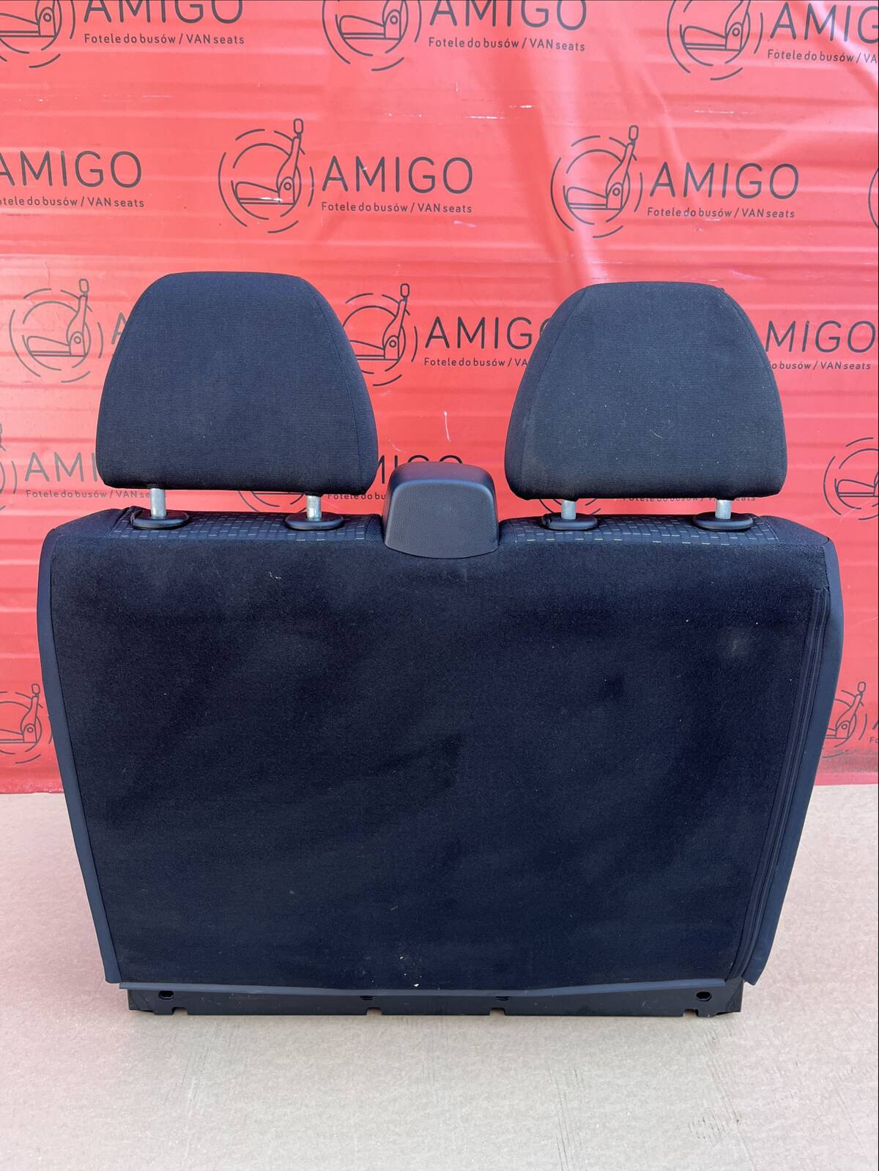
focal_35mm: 26
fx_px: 880
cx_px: 440
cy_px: 586
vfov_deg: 67.3
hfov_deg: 53.1
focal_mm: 5.1
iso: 64
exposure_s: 1/121
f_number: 1.6
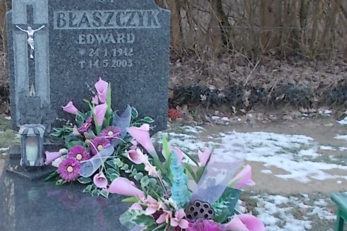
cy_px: 167
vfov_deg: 19.9
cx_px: 64
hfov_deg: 28.9
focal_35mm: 68
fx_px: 655
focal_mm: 4.6
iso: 80
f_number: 3.2
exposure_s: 1/100
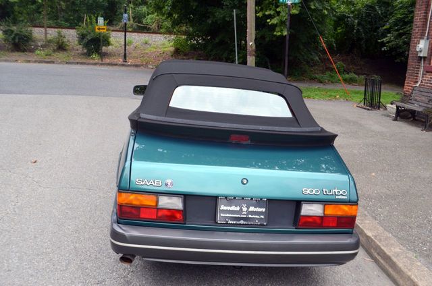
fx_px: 395
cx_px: 216
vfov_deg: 39.8
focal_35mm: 33
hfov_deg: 57.3
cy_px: 143
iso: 280
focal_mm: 22
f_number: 5.6
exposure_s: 1/125
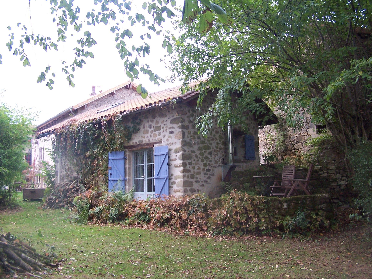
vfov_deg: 37.7
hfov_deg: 49.0
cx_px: 186
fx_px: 408
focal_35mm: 38
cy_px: 140
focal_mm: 6.3
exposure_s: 1/20
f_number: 2.8
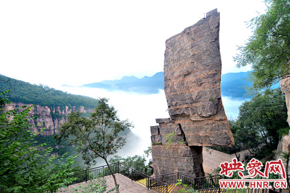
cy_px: 96
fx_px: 161
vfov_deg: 61.9
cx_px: 145
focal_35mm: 20
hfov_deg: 84.0
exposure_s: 1/250
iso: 200
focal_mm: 20
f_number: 5
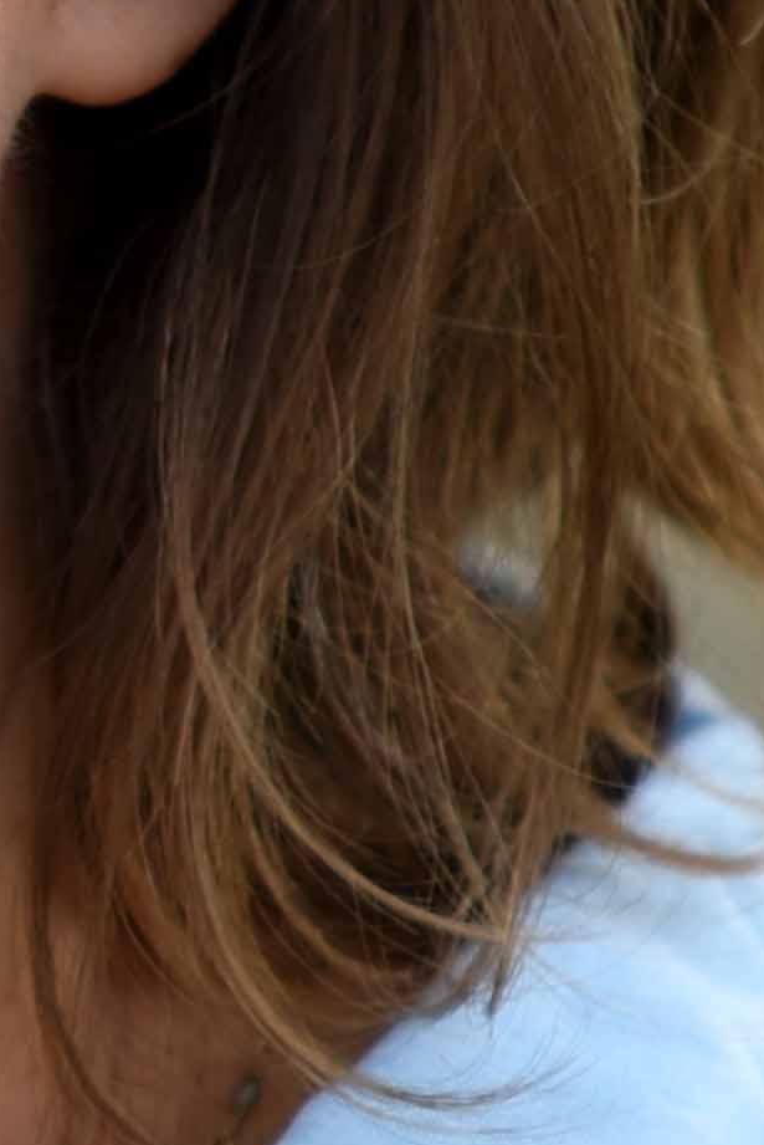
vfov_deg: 1.6
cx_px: -790
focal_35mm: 1306
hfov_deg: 1.1
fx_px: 41524
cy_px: 547
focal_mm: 200
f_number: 3.5
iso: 125
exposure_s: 1/320
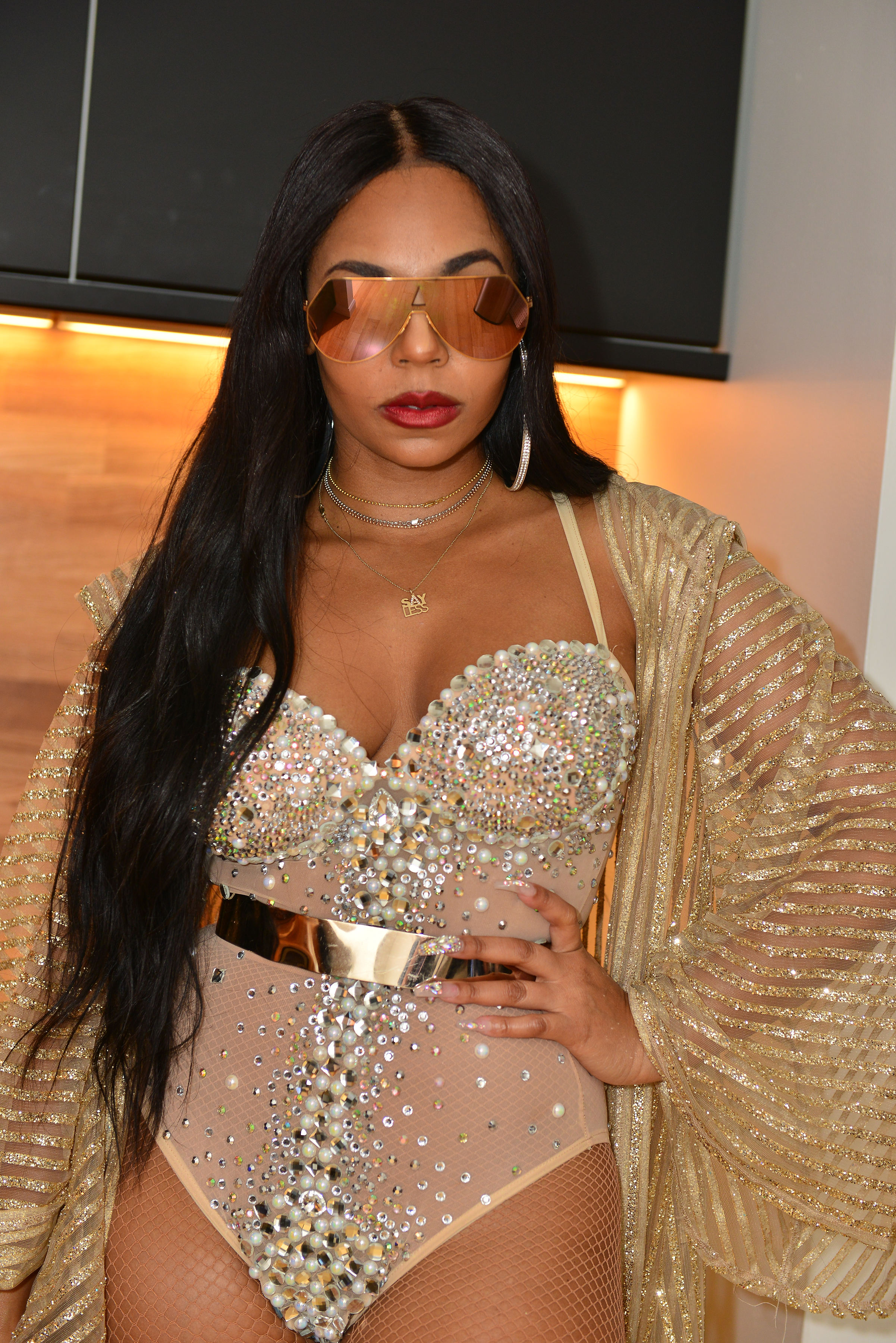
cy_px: 672
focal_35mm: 66
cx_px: 448
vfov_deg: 30.5
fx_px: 2462
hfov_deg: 20.6
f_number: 3.5
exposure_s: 1/100
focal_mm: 66
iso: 400
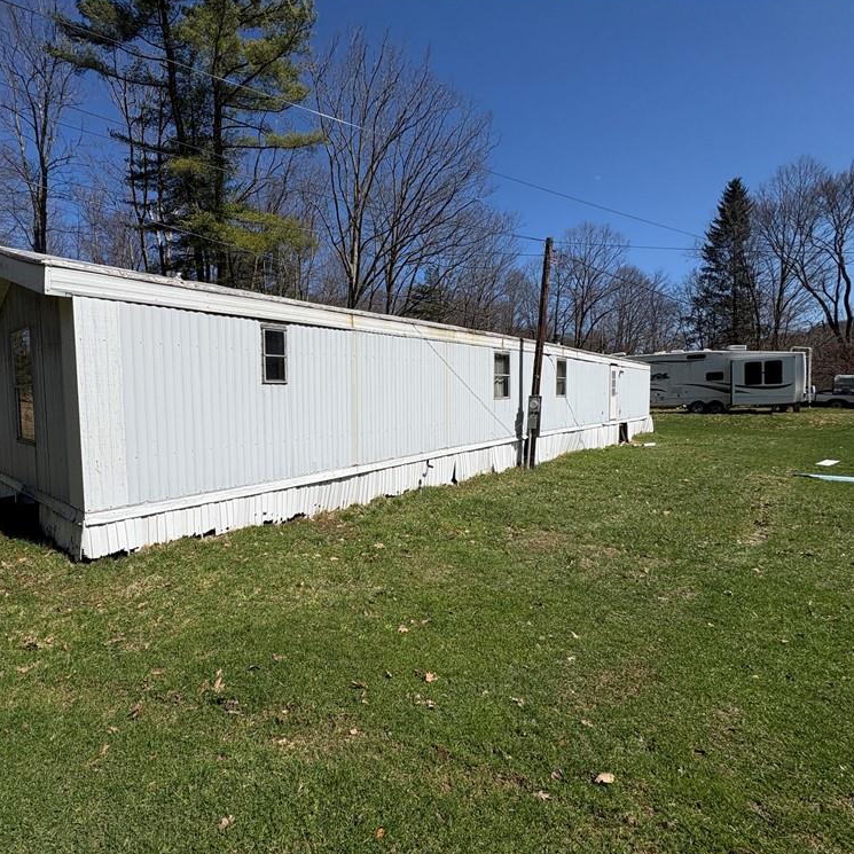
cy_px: 430
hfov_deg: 83.1
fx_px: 474
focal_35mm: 17
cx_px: 346
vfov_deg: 84.0
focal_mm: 2.22
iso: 40
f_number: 2.2
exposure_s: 1/5263
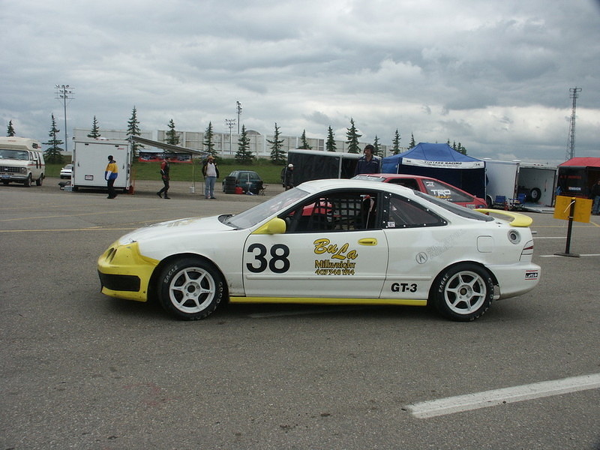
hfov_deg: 47.9
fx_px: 676
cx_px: 300
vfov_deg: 36.8
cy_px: 225
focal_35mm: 39
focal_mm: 10.02
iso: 100
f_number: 8
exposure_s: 1/350
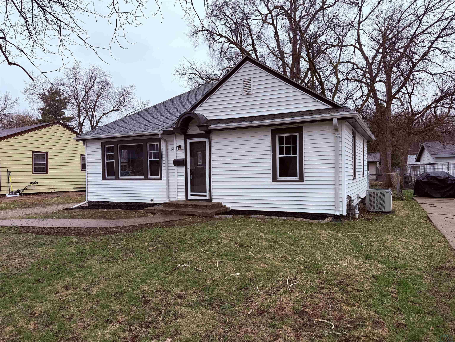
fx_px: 315
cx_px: 228
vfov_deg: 56.8
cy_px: 171
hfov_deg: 71.6
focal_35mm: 24
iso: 80
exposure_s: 1/780
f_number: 1.78
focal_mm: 6.76
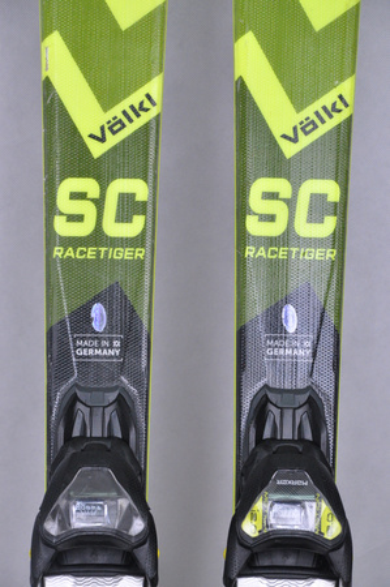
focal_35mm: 158
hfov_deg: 8.7
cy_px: 294
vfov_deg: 13.1
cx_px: 195
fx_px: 2565
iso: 3200
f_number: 8
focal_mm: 105
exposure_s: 1/125
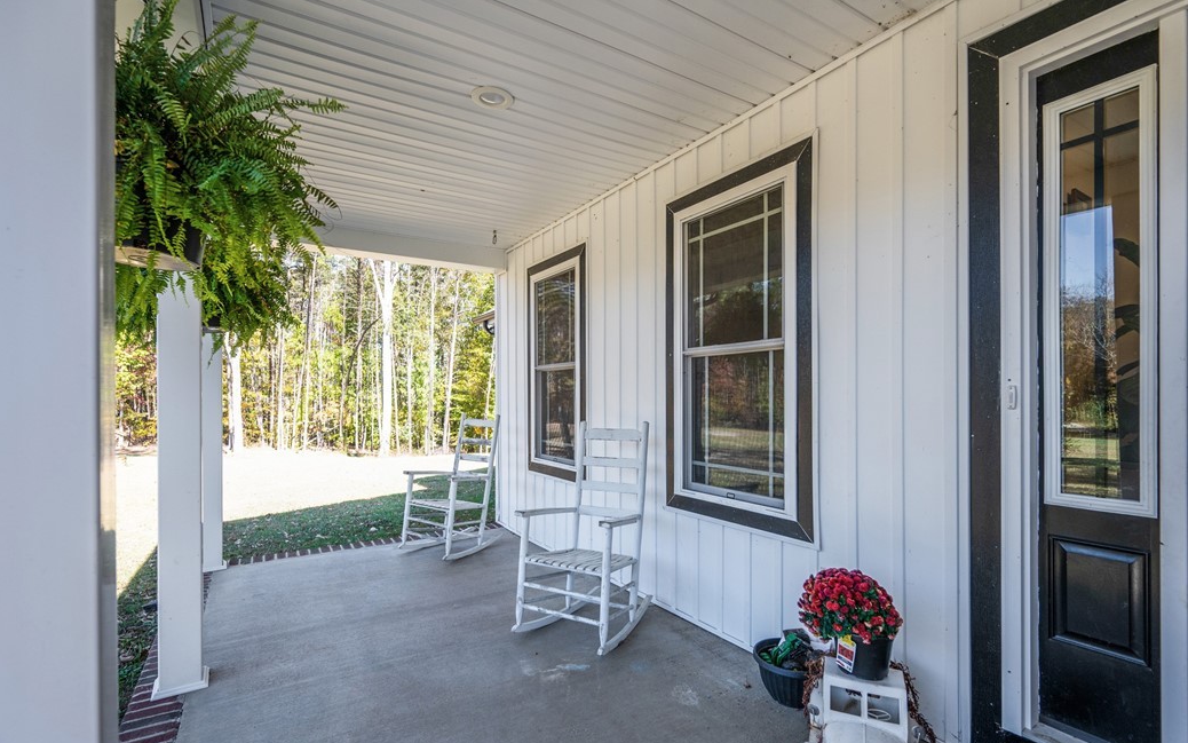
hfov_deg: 95.9
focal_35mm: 17
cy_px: 394
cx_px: 583
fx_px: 535
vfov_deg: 69.4
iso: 400
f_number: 4
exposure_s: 1/500
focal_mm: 15.5
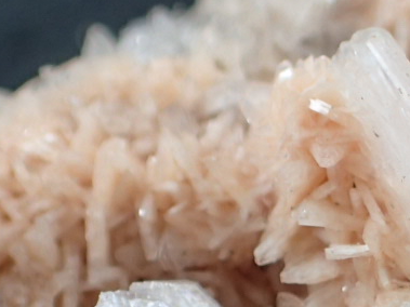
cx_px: 406
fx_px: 1800
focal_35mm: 152
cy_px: 316
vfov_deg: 9.7
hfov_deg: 12.8
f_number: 2.3
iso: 100
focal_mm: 5.5
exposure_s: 1/200
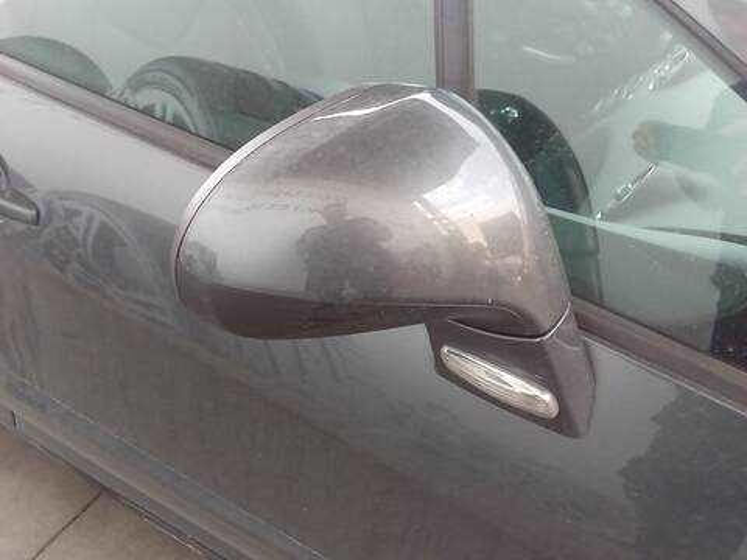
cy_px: 280
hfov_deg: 69.4
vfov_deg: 54.9
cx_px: 374
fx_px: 539
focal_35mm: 25
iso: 165
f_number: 2
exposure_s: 1/100
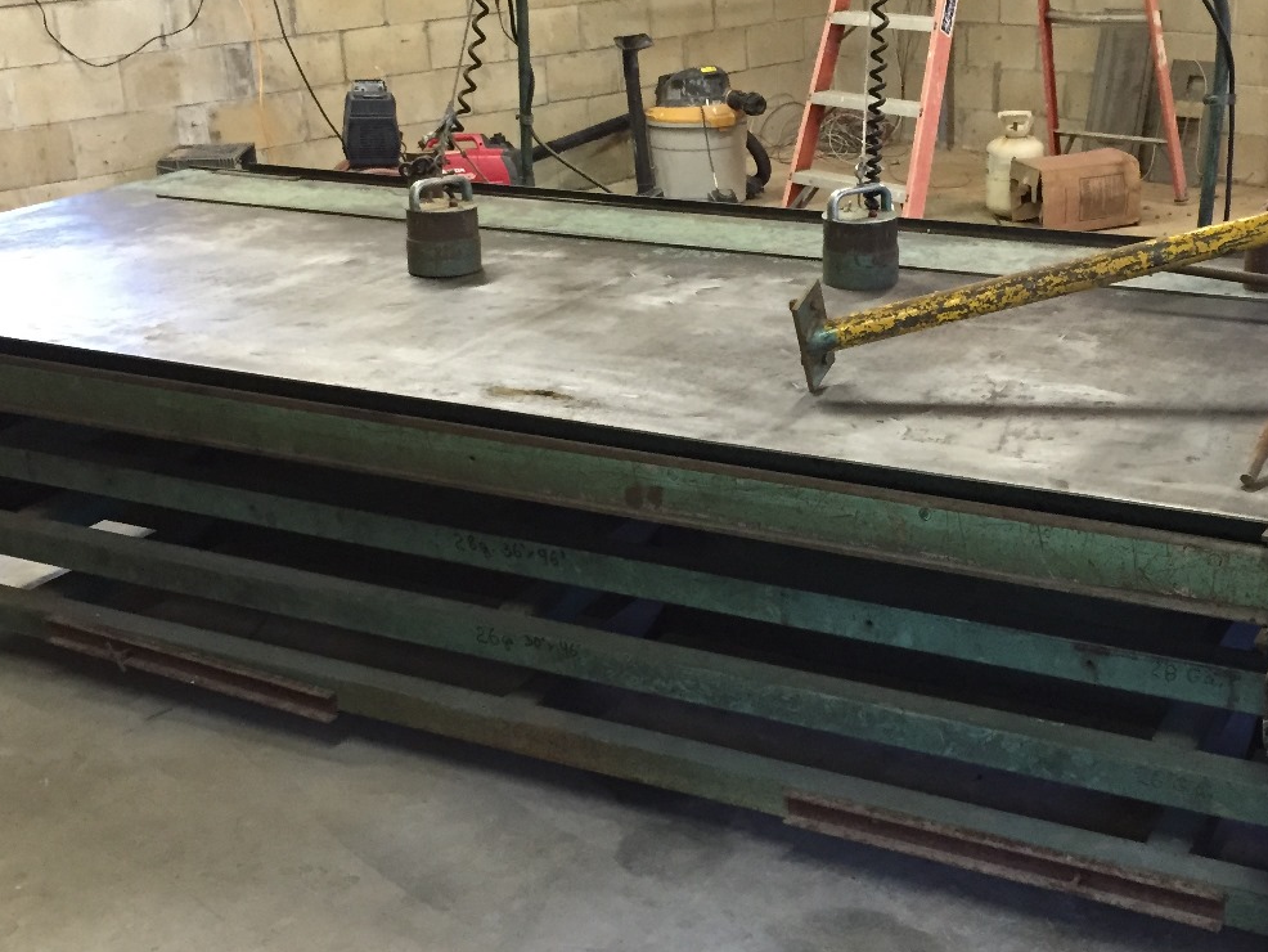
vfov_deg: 30.3
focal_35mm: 48
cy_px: 466
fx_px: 1759
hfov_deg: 39.5
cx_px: 761
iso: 250
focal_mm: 4.15
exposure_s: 1/17
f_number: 2.2
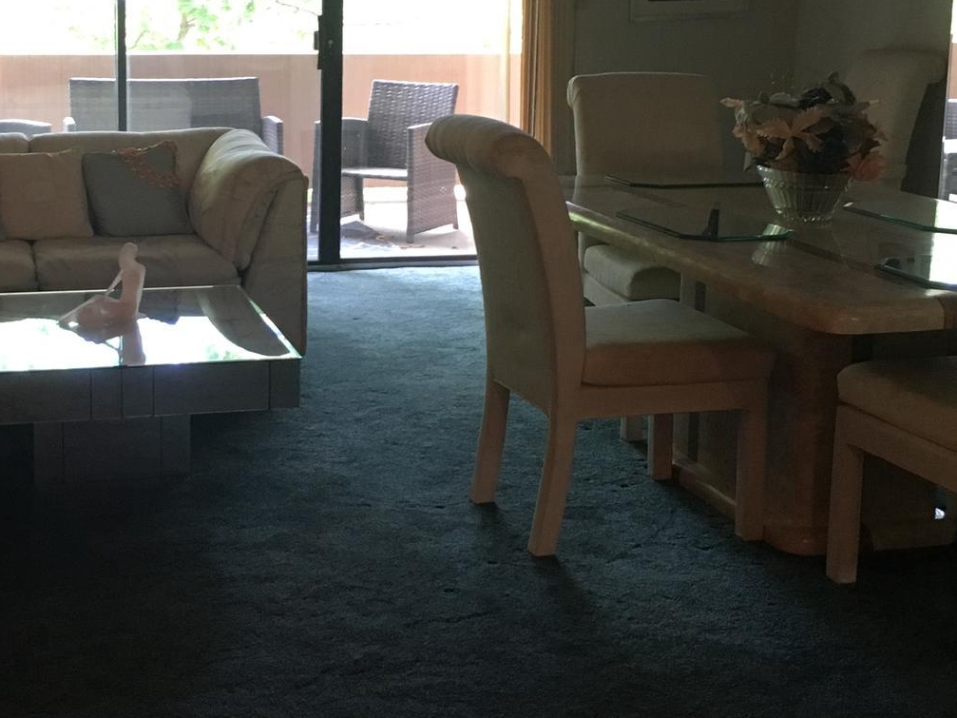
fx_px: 1631
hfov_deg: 32.5
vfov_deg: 24.7
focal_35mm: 59
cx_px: 331
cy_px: 255
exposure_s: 1/30
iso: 125
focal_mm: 4.15
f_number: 2.2
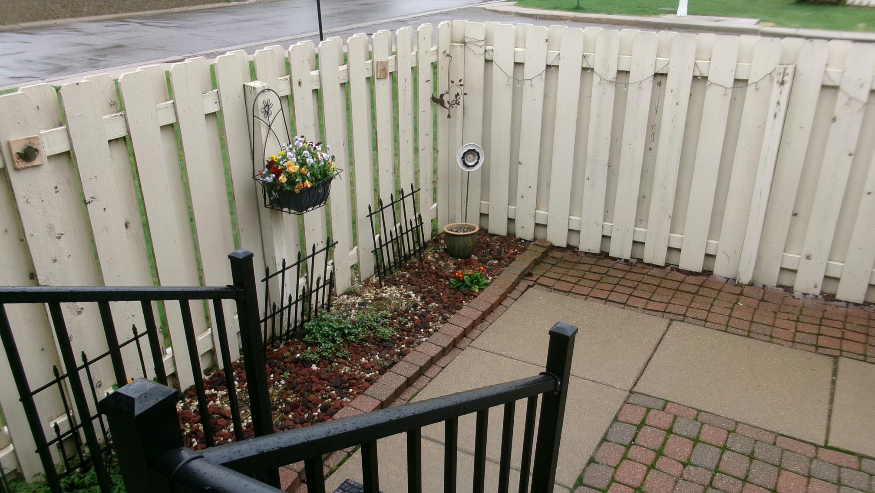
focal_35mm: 31
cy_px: 293
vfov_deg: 37.7
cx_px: 439
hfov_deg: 62.6
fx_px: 719
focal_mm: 5.1
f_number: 3.9
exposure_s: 1/210
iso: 100
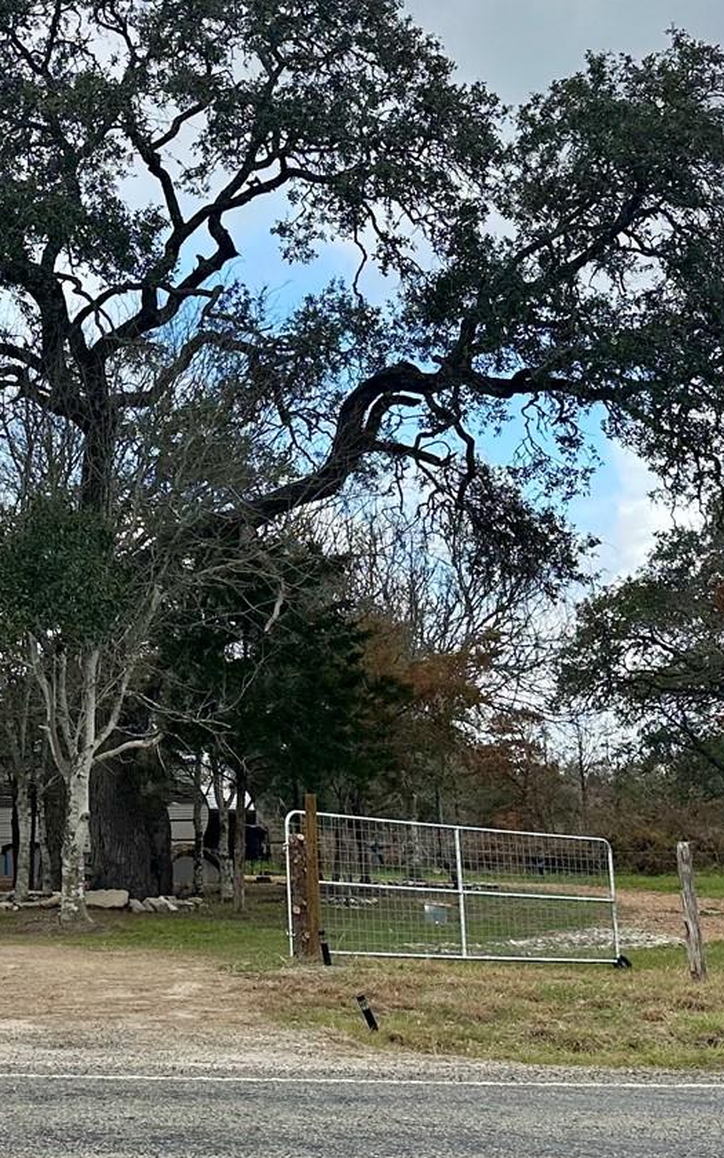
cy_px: 390
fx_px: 1957
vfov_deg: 32.7
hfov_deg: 20.0
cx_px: -73
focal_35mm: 62
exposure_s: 1/4184
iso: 80
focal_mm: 6.86
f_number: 1.78
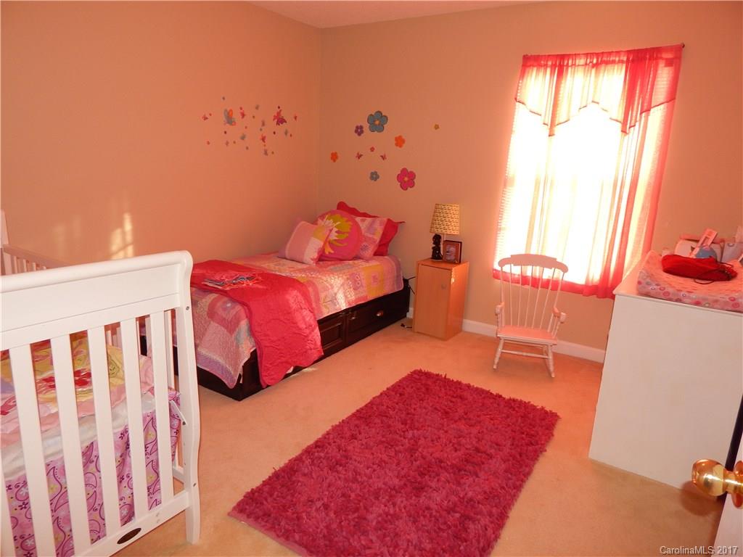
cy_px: 278
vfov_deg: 58.9
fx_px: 494
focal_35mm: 23
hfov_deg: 73.9
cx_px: 372
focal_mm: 4
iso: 125
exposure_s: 1/40
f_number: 3
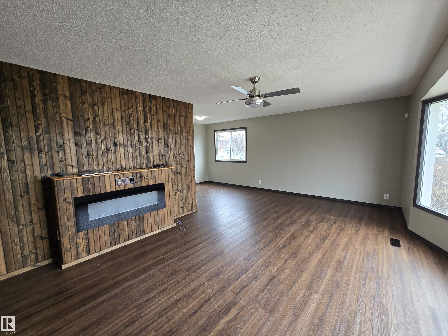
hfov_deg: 106.2
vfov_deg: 89.9
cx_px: 224
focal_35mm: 13
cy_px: 168
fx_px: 168
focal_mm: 2.2
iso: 64
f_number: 2.2
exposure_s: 1/60
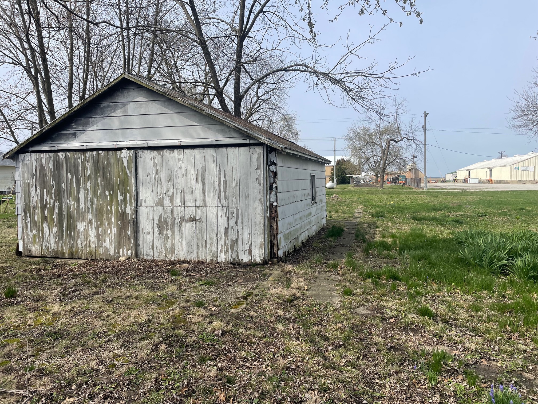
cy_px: 202
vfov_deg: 53.1
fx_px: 404
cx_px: 269
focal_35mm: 26
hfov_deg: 67.3
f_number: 1.6
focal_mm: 4.2
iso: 32
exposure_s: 1/4000
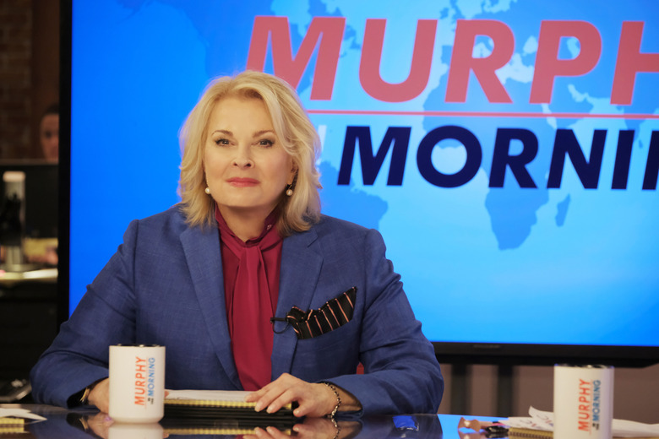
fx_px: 3405
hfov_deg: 11.1
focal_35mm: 186
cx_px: 330
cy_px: 220
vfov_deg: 7.4
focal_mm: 124.3
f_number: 5
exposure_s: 1/200
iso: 3200
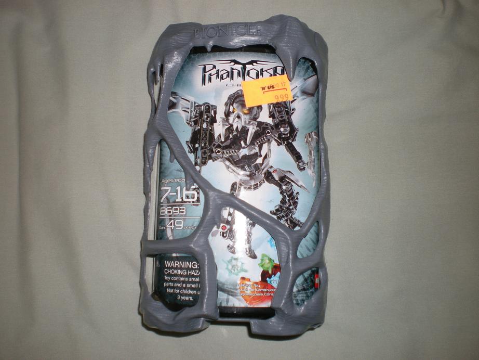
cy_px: 180
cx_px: 240
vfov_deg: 37.7
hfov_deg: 49.0
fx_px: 526
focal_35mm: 38
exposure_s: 1/60
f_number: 3.1
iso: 64
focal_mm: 6.3
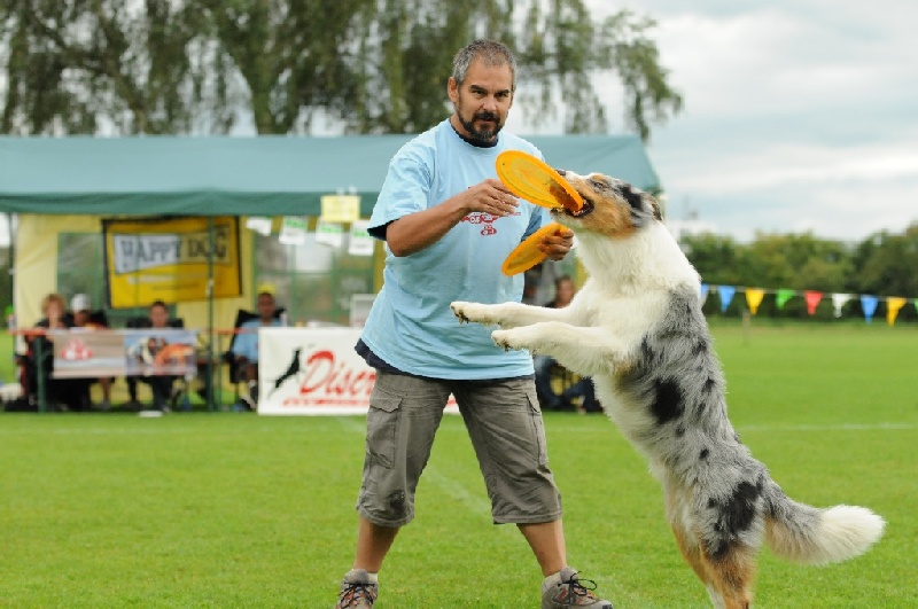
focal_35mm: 105
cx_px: 459
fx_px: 2674
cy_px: 304
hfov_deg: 19.5
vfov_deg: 13.0
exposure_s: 1/1600
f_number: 3.2
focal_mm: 70
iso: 800
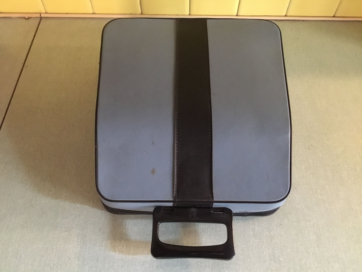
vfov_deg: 45.4
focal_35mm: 31
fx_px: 324
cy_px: 136
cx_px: 181
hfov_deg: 58.4
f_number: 2.4
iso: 400
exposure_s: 1/17
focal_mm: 3.3
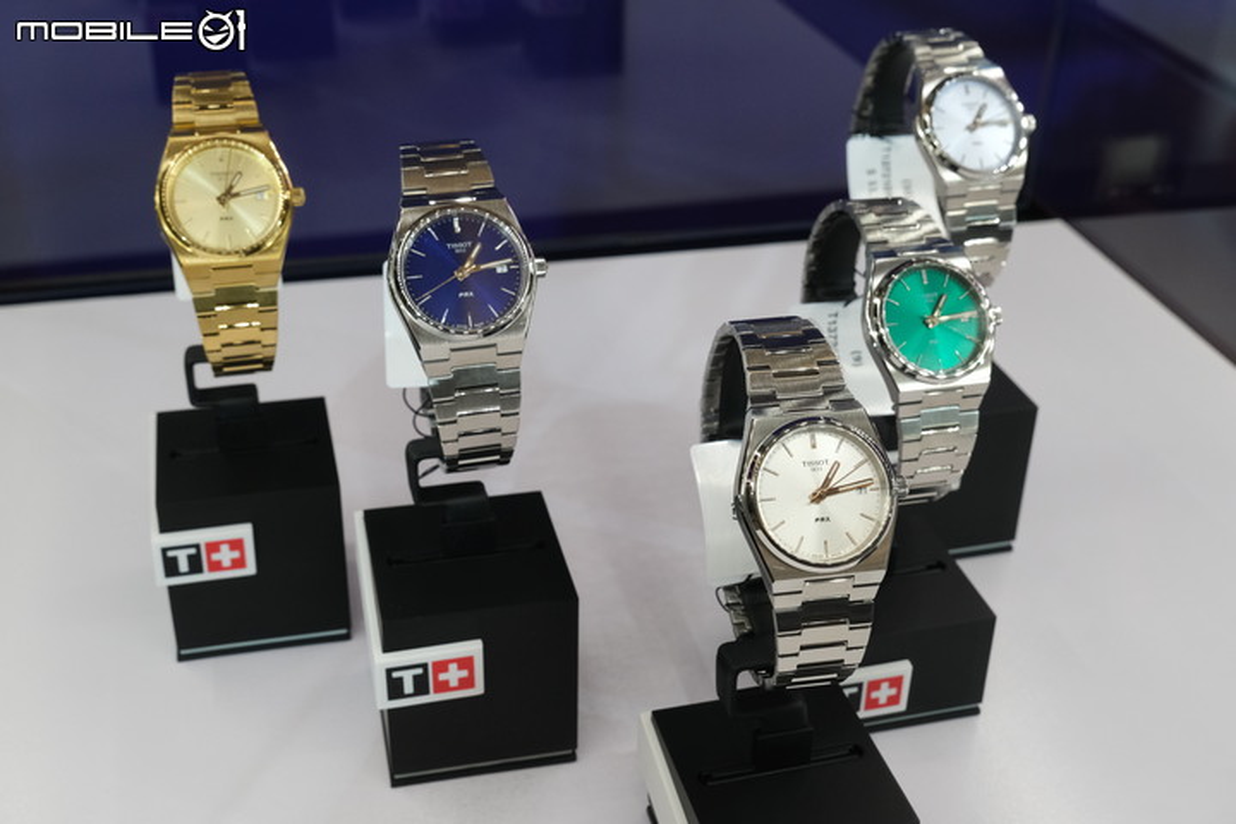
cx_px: 618
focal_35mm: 39
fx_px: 1339
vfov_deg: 34.2
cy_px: 412
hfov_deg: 49.6
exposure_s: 1/160
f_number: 9
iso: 1600
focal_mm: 26
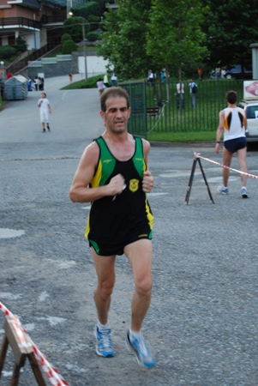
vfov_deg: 24.6
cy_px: 193
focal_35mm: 82
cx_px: 129
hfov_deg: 16.6
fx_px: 885
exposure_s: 1/100
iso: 800
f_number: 5.6
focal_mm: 55
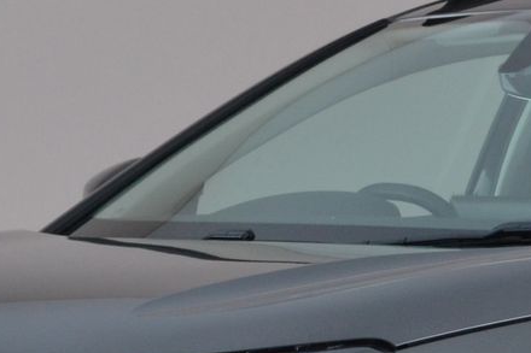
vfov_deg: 4.4
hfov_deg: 6.5
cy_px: 455
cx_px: 606
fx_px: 4634
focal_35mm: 314
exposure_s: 1/8
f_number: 10
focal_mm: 45
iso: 450
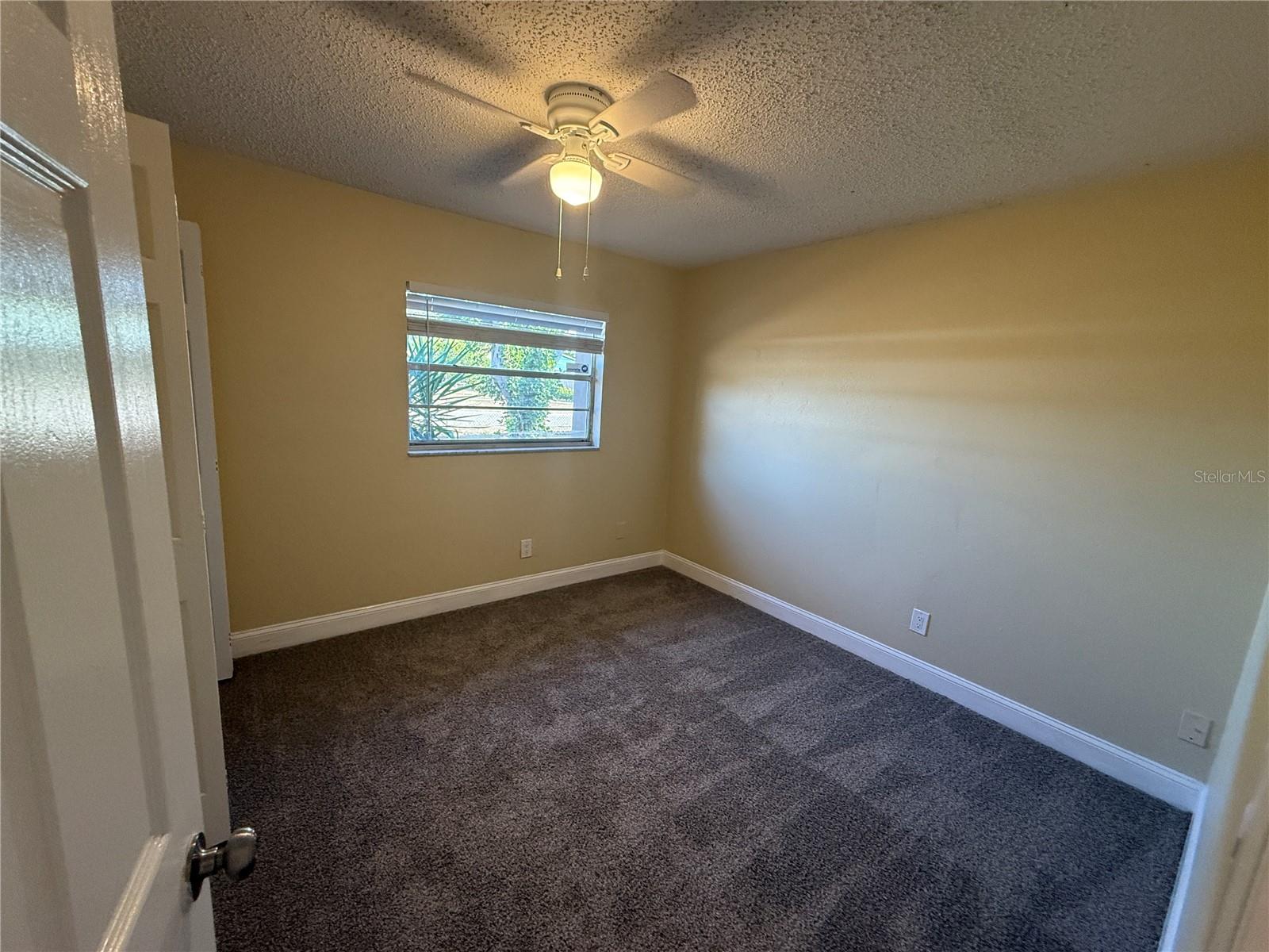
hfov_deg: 102.1
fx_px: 513
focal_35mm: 14
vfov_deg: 85.7
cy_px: 476
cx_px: 634
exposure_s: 1/120
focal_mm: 2.22
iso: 250
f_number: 2.2
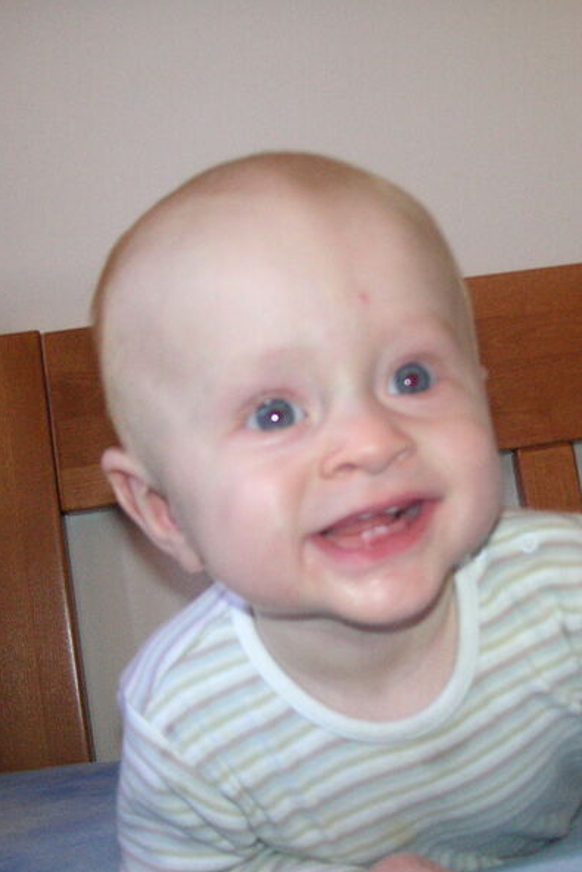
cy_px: 440
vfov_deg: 38.2
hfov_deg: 26.0
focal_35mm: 52
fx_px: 1260
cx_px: 346
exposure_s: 1/45
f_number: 2.8
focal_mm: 6.1
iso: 160
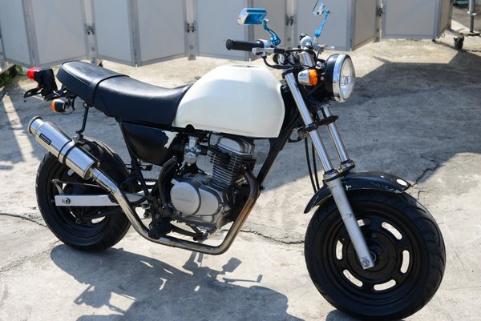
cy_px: 160
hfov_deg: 39.6
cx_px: 240
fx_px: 669
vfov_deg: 27.0
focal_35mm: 50
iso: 100
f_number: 7.1
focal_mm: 50
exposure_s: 1/200
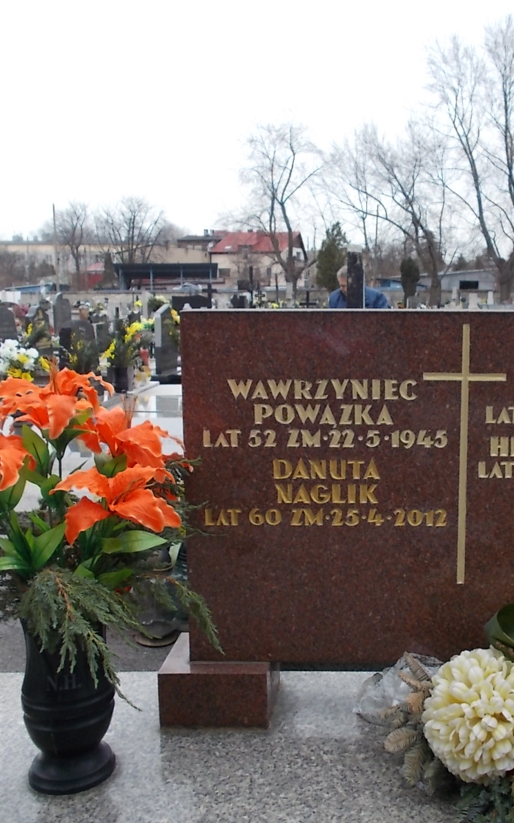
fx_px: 829
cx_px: 355
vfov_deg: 52.7
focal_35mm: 37
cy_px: 411
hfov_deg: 34.0
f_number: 3.2
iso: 80
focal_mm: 4.6
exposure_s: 1/320
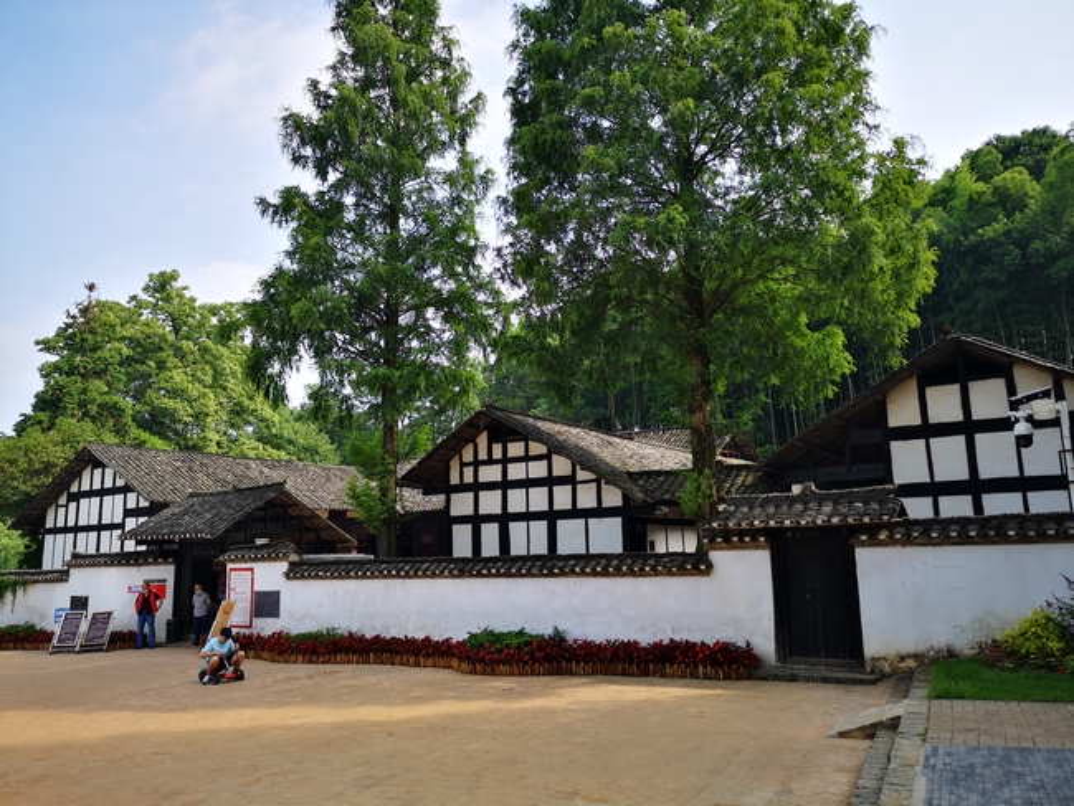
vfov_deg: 51.4
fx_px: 838
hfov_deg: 65.3
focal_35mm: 27
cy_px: 403
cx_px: 537
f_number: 1.8
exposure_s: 1/996
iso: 50
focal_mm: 5.58
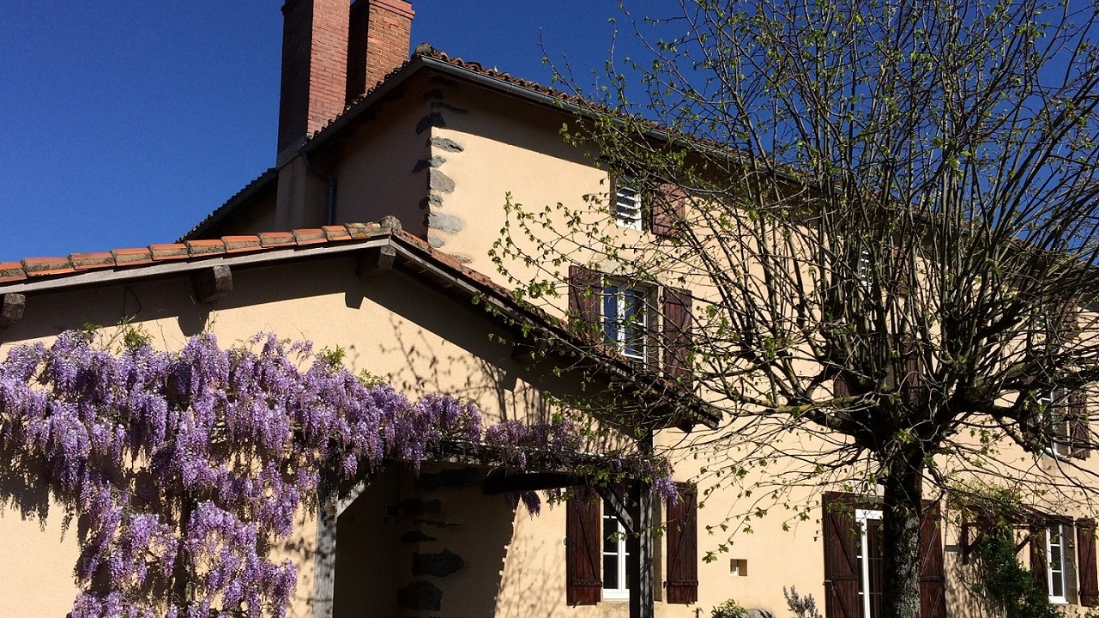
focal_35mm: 37
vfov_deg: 31.7
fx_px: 1078
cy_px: 409
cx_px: 531
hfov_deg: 54.0
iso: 32
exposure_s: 1/3425
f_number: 2.2
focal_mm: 4.15
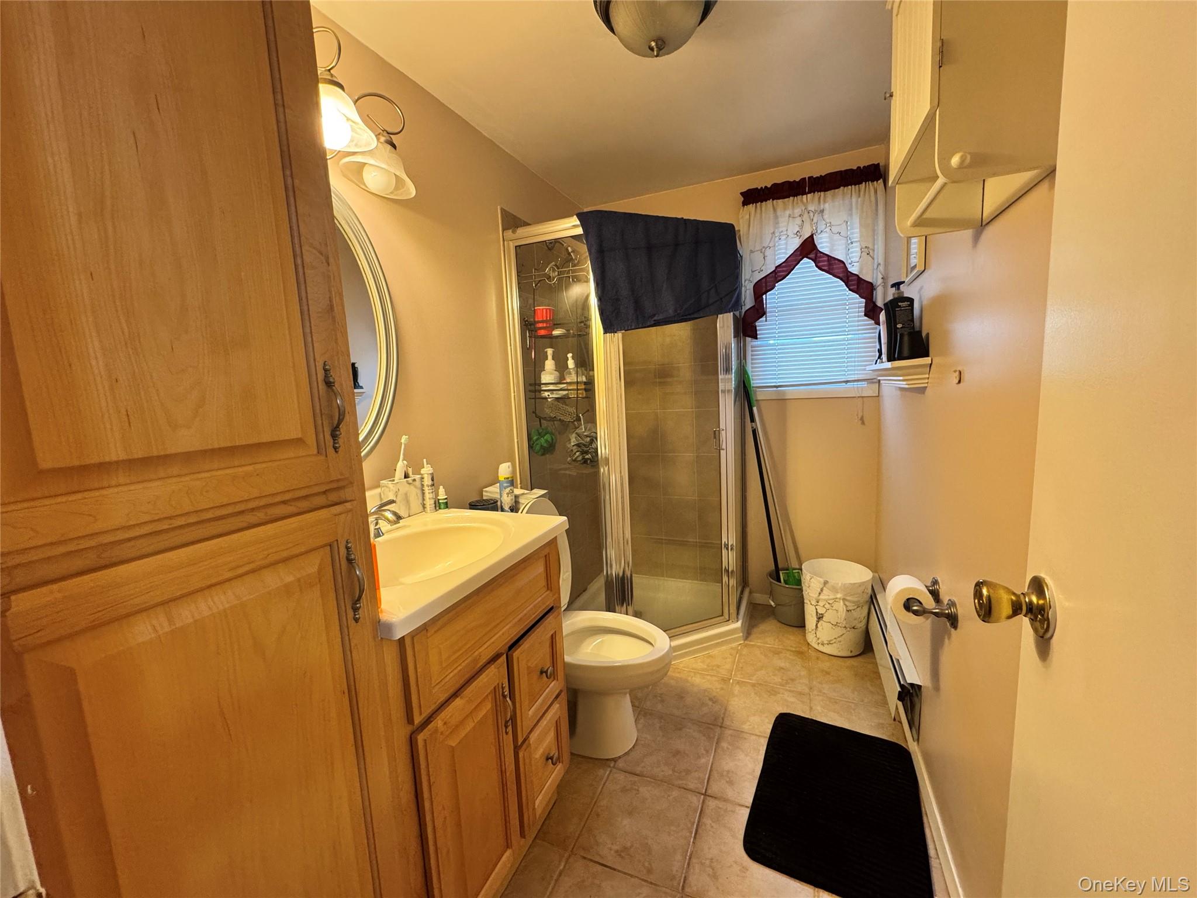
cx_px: 598
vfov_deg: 85.7
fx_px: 484
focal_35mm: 14
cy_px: 449
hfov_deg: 102.1
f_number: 2.2
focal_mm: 2.22
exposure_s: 1/60
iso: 250
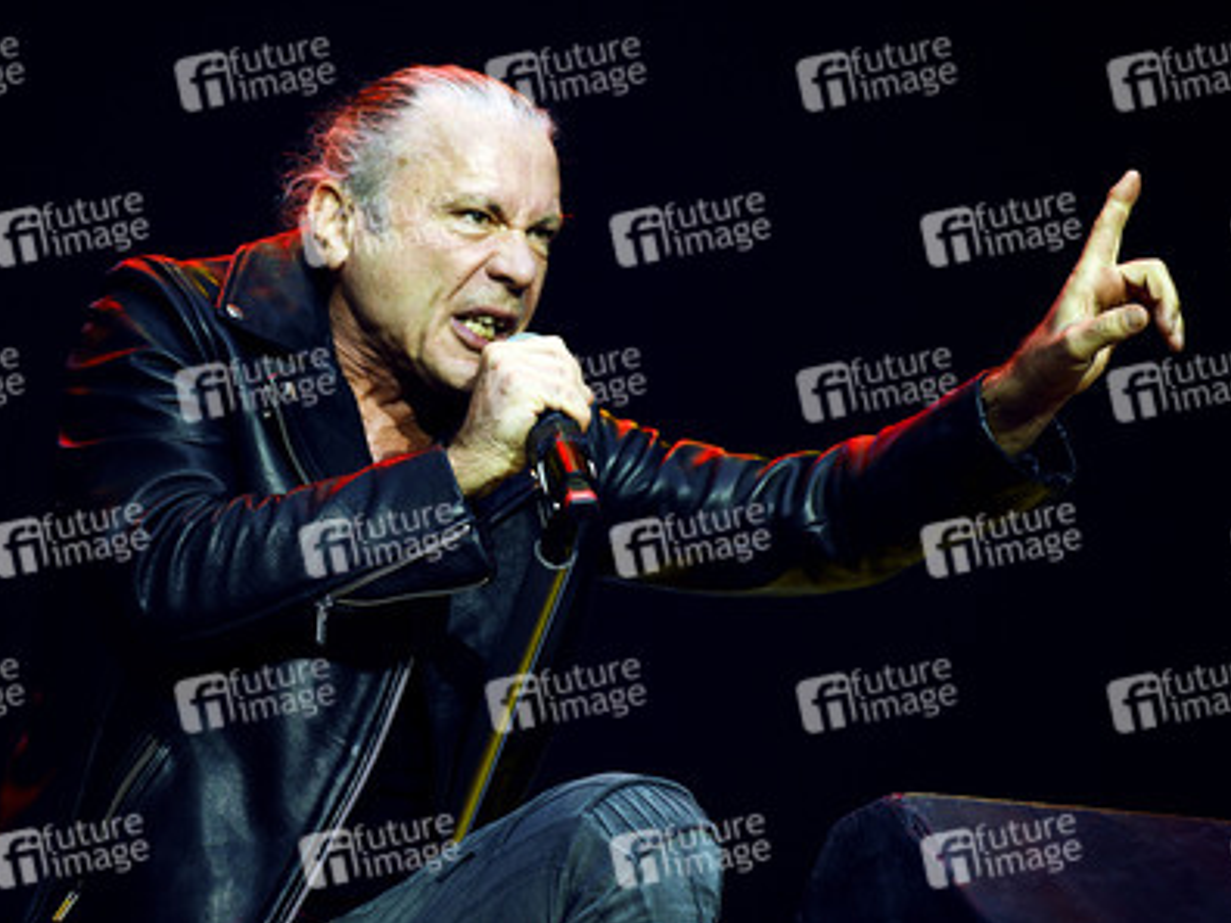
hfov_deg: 12.0
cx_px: 608
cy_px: 463
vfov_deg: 9.1
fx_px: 5832
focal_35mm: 164
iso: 560
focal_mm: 150
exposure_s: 1/400
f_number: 2.8
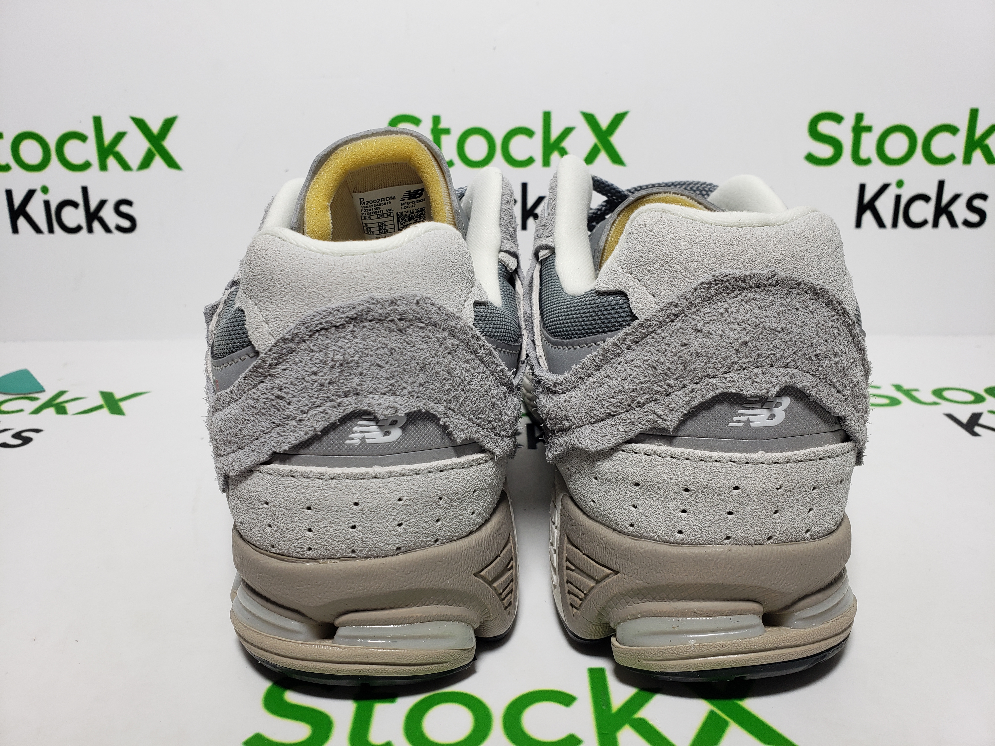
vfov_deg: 53.1
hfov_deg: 67.3
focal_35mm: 26
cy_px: 373
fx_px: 747
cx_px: 498
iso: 50
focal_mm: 4.3
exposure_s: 1/168
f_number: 2.4
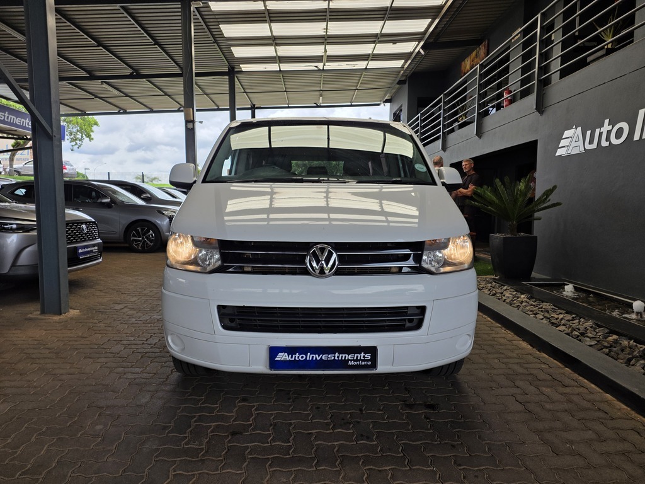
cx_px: 322
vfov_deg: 58.9
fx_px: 429
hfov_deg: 73.9
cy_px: 242
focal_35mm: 23
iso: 80
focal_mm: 6.25
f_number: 1.7
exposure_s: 1/3972
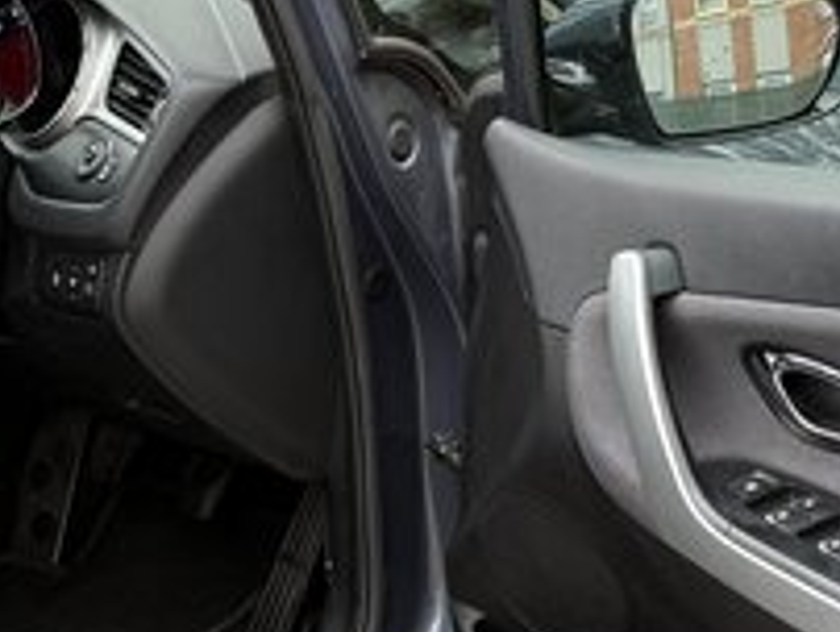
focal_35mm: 95
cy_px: 407
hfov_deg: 20.6
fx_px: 2308
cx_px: 391
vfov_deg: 15.6
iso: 125
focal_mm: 6.76
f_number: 1.78
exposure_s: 1/121
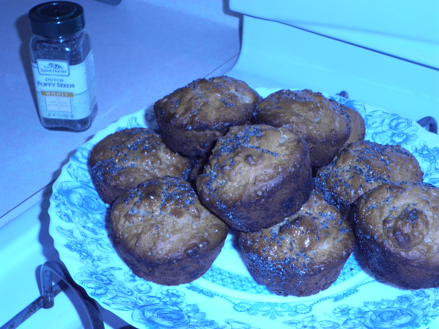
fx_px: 799
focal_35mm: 63
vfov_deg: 23.3
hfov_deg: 30.7
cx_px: 220
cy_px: 164
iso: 160
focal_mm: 11.3
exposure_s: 1/80
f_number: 5.4
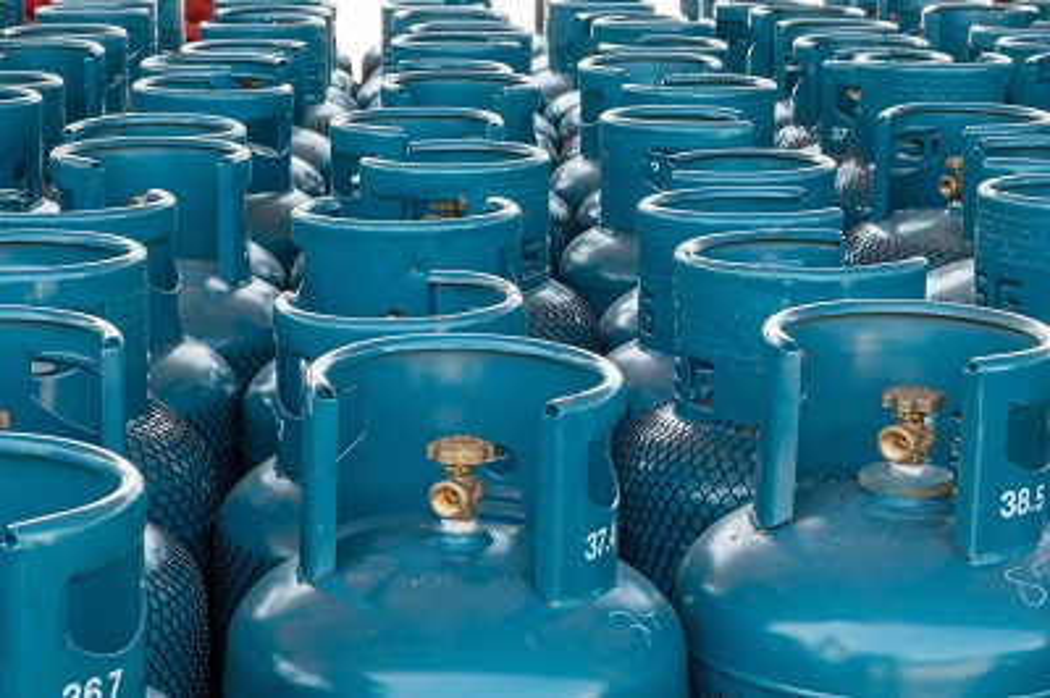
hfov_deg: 23.9
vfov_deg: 16.0
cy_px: 349
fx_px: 2477
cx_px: 525
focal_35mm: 85
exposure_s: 1/50
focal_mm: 31.5
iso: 160
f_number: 5.6
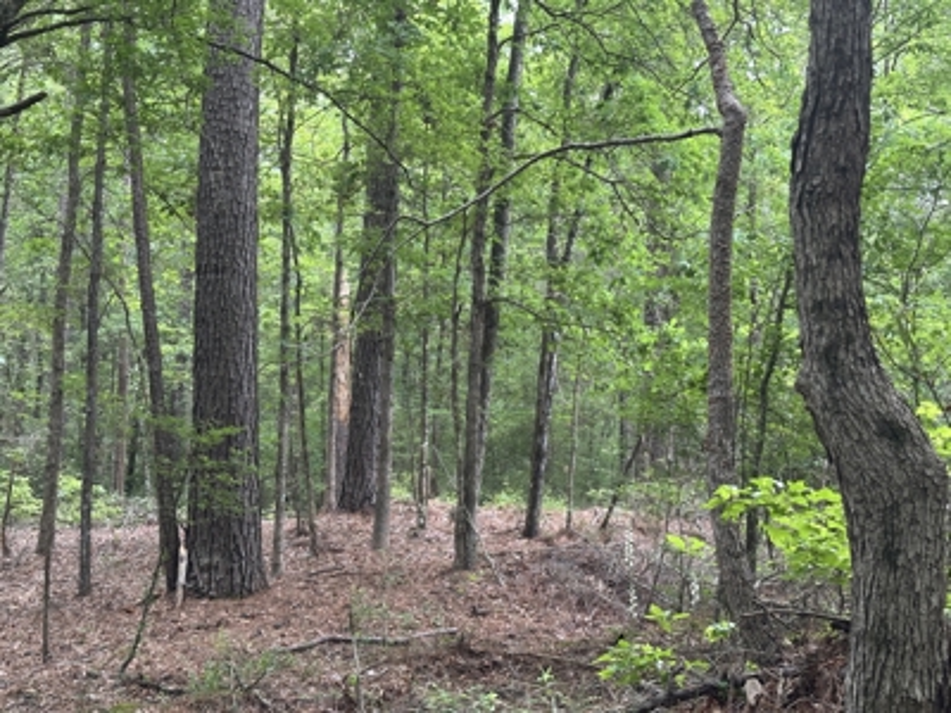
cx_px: 476
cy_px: 356
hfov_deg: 39.7
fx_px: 1319
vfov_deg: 30.3
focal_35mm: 48
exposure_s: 1/121
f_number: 1.78
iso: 64
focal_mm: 6.86
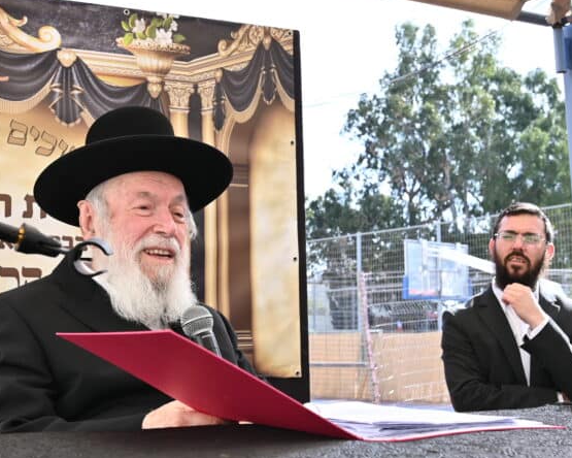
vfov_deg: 29.1
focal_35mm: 52
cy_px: 239
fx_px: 880
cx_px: 174
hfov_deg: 35.5
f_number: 5
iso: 100
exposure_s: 1/200
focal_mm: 20.5
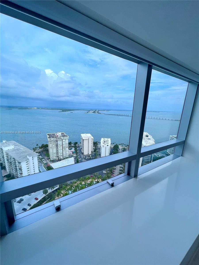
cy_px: 132
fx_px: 100
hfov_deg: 89.9
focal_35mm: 13
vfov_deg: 106.2
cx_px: 100
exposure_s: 1/438
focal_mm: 1.57
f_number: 1.8
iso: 32
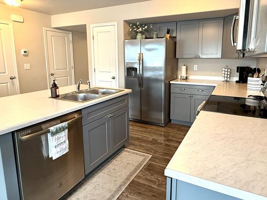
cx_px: 150
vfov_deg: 58.6
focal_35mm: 23
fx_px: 177
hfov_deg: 73.6
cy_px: 85
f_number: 2.2
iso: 320
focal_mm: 2.22
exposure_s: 1/75
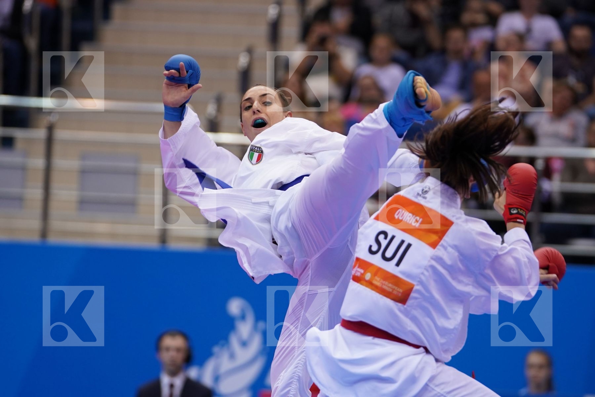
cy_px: 198
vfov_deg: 5.1
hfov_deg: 7.6
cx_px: 298
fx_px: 4479
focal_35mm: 271
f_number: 2.8
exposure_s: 1/1000
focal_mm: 181
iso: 1000
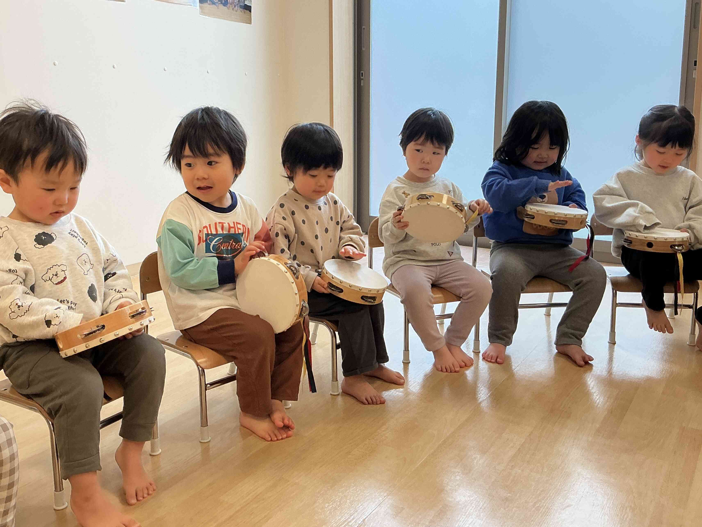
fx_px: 588
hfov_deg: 61.7
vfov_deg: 48.2
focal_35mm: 29
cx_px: 351
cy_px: 264
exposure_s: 1/152
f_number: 1.8
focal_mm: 3
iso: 32
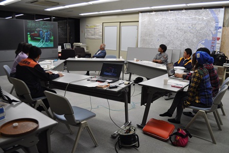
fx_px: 172
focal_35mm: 27
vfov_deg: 47.9
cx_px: 114
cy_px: 76
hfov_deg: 67.4
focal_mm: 18
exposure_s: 1/100
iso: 400
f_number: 5
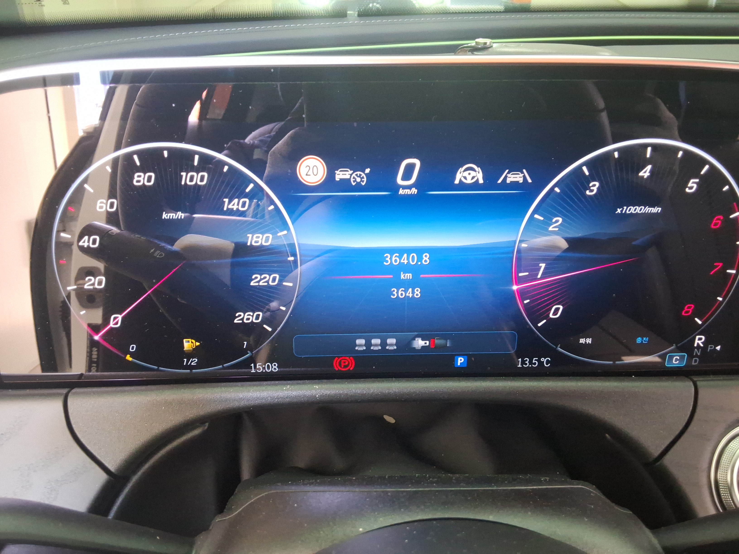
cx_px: 370
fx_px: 598
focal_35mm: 28
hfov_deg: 63.4
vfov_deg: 49.7
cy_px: 277
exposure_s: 1/24
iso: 206
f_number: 1.9
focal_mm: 2.91
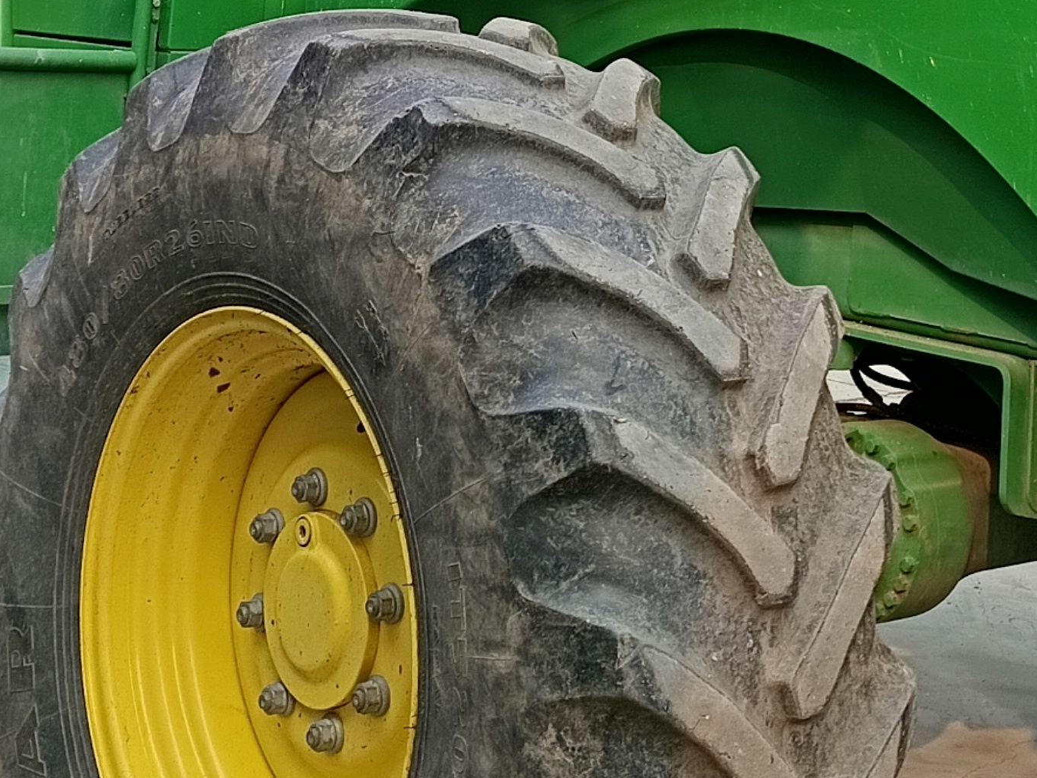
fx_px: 2127
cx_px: 734
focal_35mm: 71
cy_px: -316
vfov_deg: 18.8
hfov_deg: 27.1
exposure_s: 1/116
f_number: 1.7
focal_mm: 5.31
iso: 50
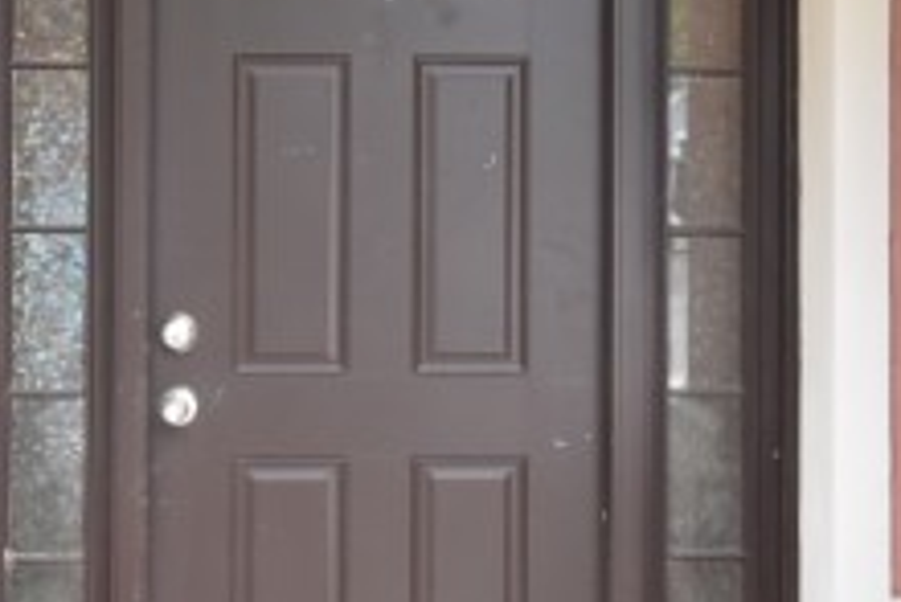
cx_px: 418
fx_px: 1227
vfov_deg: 27.3
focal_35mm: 49
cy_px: 164
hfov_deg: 40.3
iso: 800
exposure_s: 1/350
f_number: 3.5
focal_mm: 10
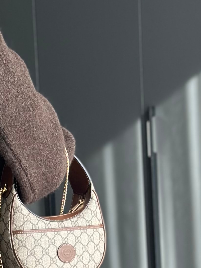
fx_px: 1363
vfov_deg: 11.0
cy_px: 354
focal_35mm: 176
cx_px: -111
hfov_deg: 8.2
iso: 80
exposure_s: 1/195
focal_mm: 6.86
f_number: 1.78
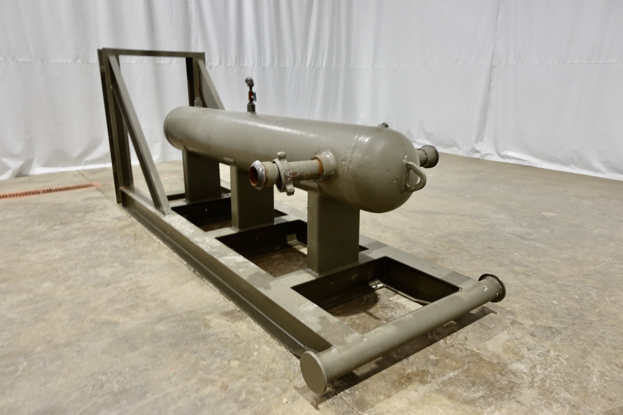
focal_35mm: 24
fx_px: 415
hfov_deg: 73.7
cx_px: 312
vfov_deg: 53.1
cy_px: 208
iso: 160
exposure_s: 1/30
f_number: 1.8
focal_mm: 9.4
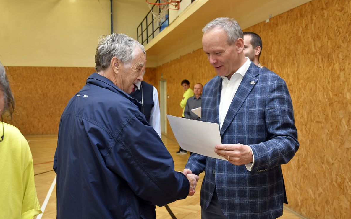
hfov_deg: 56.7
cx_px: 176
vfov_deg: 37.3
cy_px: 111
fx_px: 325
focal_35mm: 34
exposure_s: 1/100
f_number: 5.6
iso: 1000
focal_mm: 22
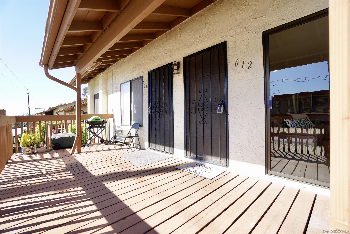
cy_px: 117
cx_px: 175
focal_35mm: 15
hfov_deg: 100.4
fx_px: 146
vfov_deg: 77.3
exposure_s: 1/125
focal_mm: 10
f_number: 5.6
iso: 100
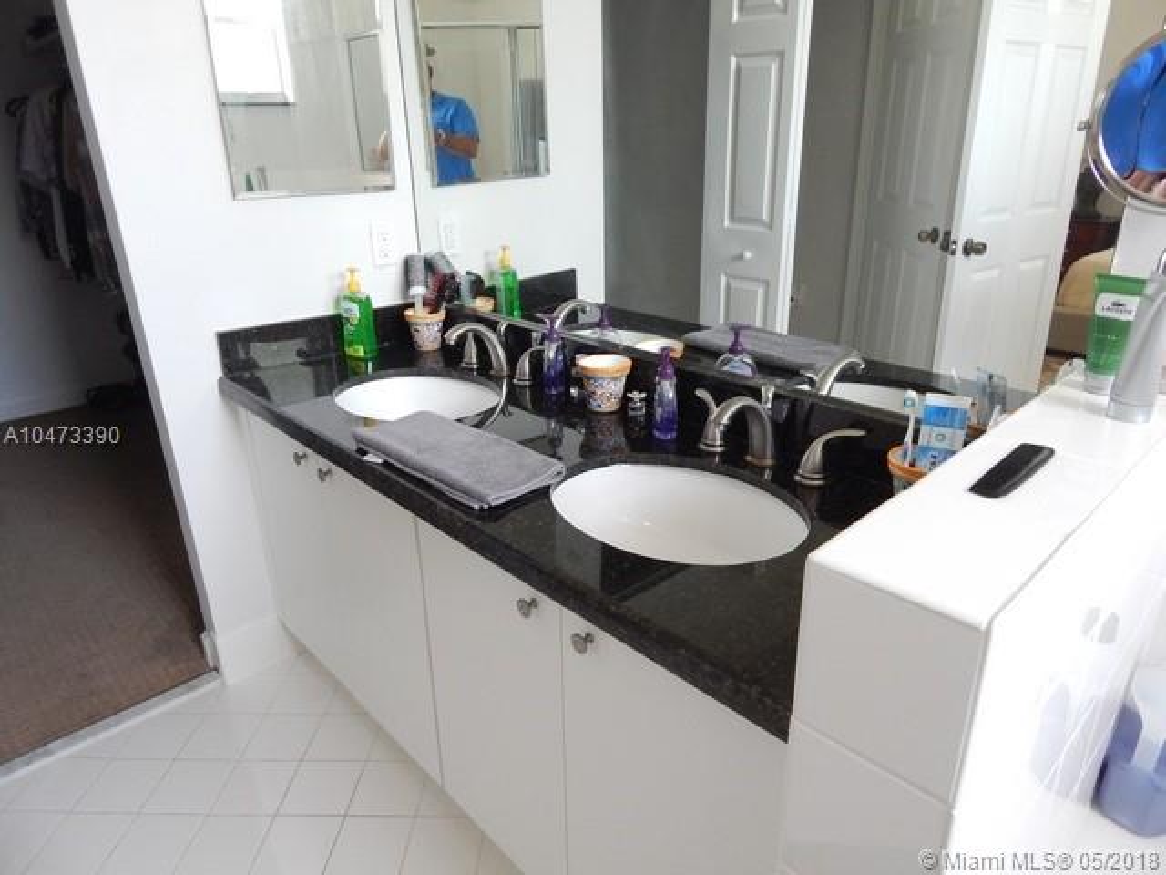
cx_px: 583
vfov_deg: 58.9
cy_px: 438
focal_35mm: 23
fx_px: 775
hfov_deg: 73.9
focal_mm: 4
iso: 400
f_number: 3
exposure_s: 1/30
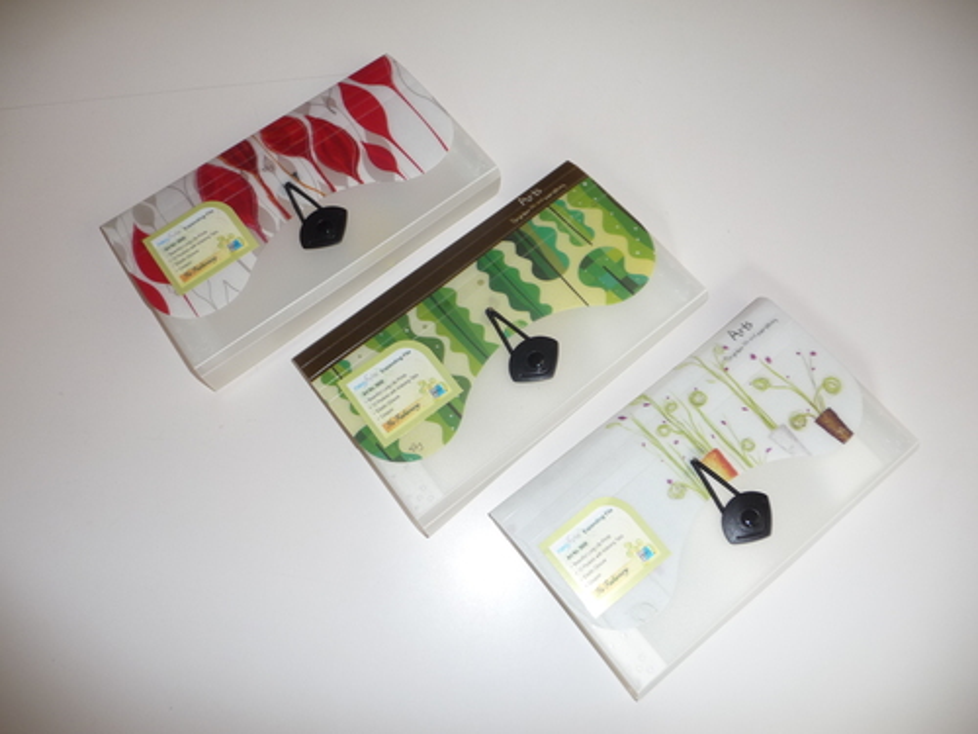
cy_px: 367
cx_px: 489
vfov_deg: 49.7
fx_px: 791
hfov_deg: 63.4
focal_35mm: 28
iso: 100
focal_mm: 4.7
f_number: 3.3
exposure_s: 1/30
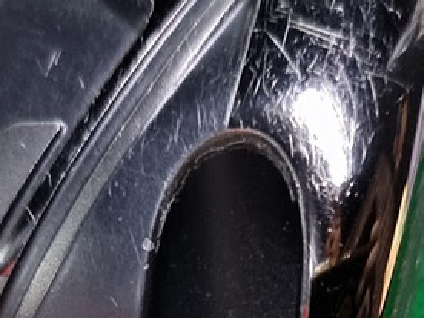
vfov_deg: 16.1
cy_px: 415
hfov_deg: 22.5
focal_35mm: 87
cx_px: 227
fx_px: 1066
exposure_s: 1/24
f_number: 1.8
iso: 640
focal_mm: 6.7
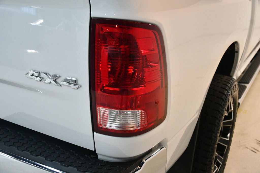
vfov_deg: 34.2
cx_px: 130
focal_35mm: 39
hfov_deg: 49.6
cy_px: 86
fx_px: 282
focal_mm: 26
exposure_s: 1/125
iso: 1600
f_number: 3.8
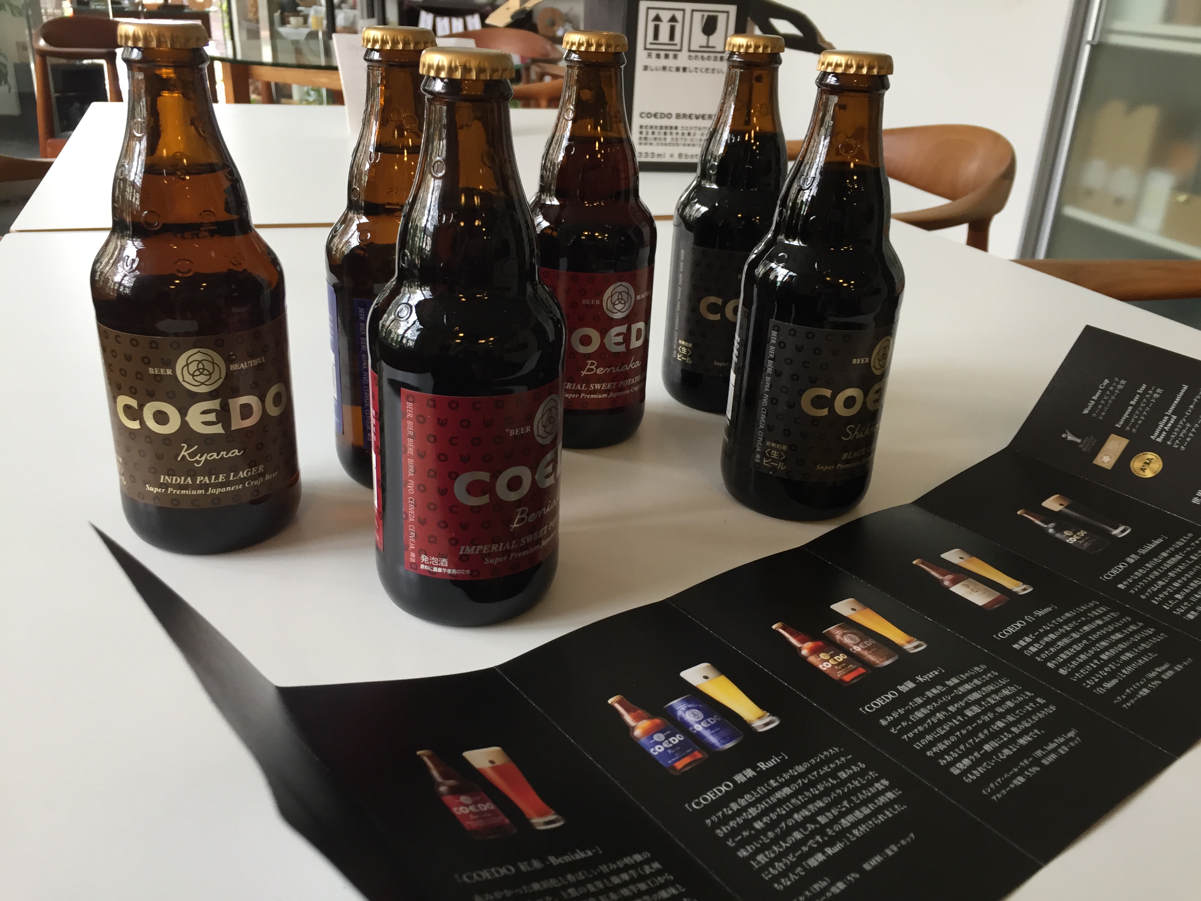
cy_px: 450
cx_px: 600
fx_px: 1006
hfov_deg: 61.7
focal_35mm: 29
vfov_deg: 48.2
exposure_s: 1/30
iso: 64
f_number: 2.2
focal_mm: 4.15
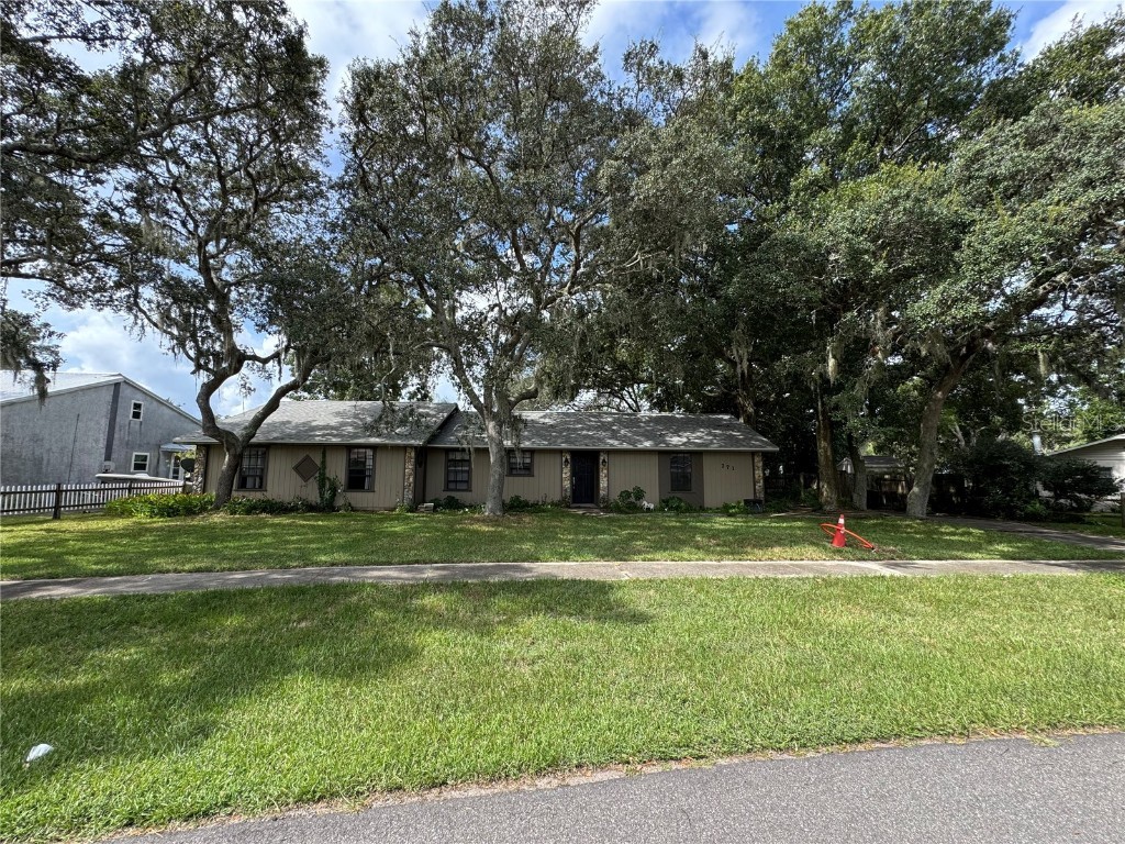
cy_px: 422
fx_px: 455
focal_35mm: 14
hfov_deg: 102.1
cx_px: 562
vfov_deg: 85.7
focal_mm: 2.22
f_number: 2.2
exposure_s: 1/392
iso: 40
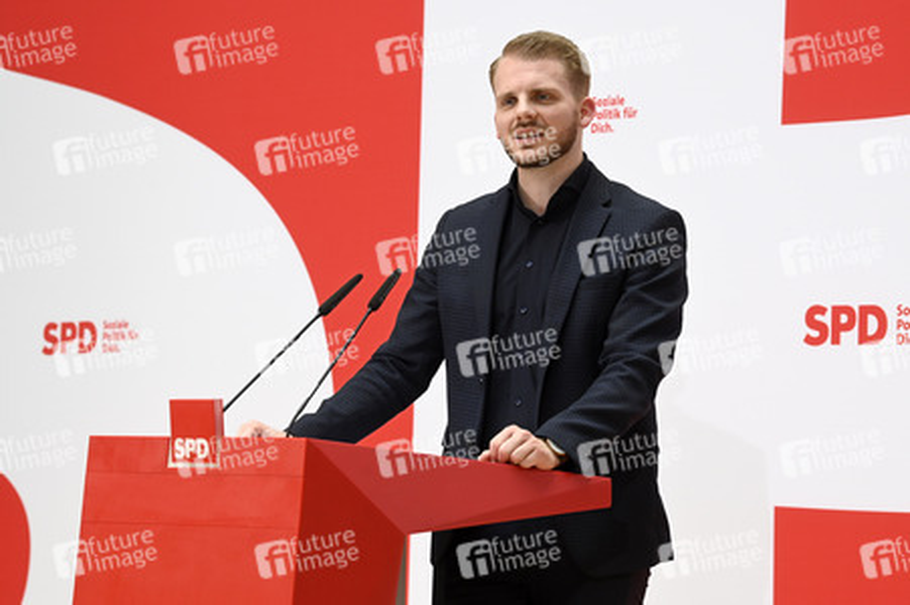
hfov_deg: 15.8
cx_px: 455
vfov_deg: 10.5
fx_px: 3284
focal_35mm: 130
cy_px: 302
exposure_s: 1/400
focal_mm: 130
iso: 1600
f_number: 7.1
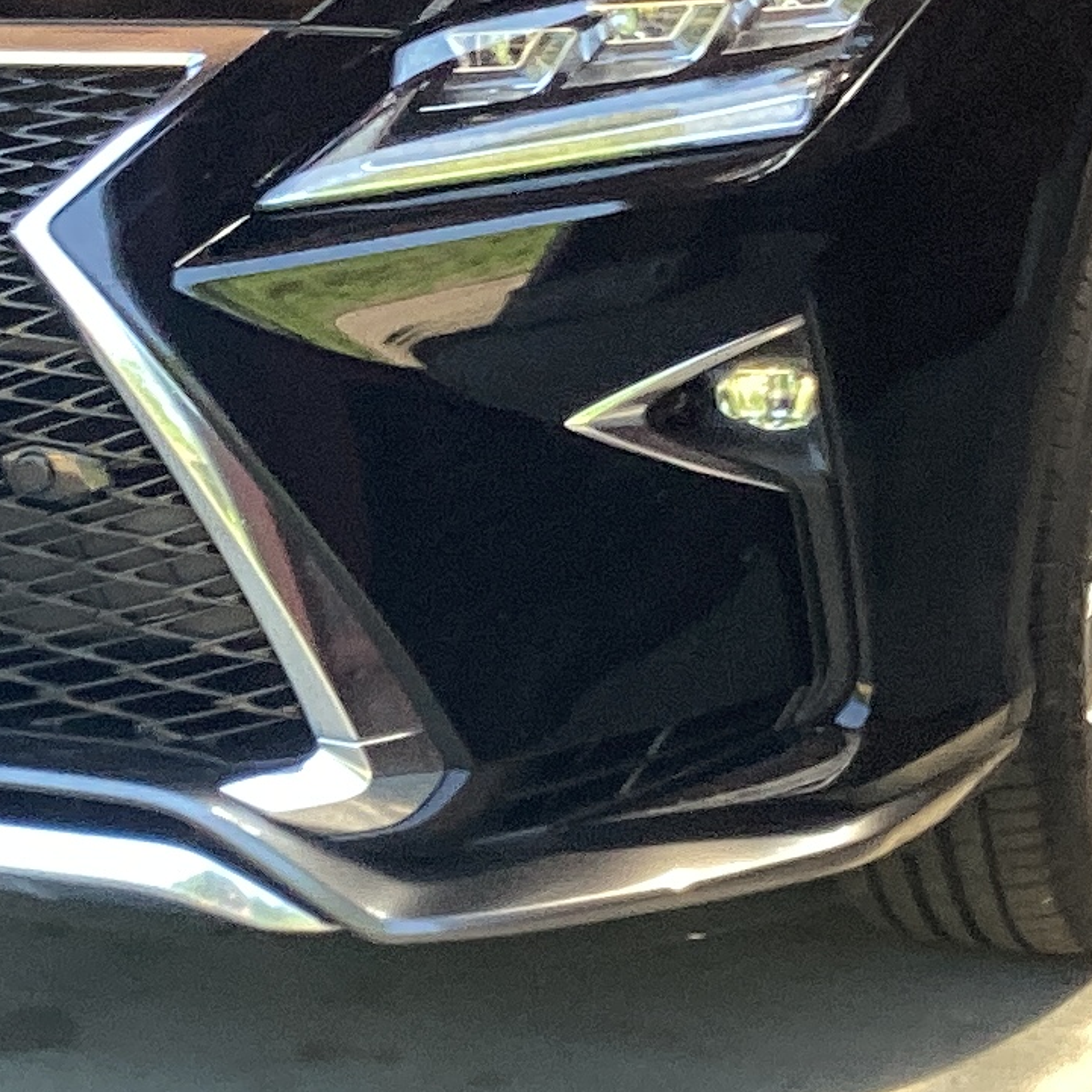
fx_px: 4426
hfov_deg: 14.0
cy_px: 482
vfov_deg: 14.1
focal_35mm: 124
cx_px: 310
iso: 50
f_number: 2.4
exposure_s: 1/120
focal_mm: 3.3
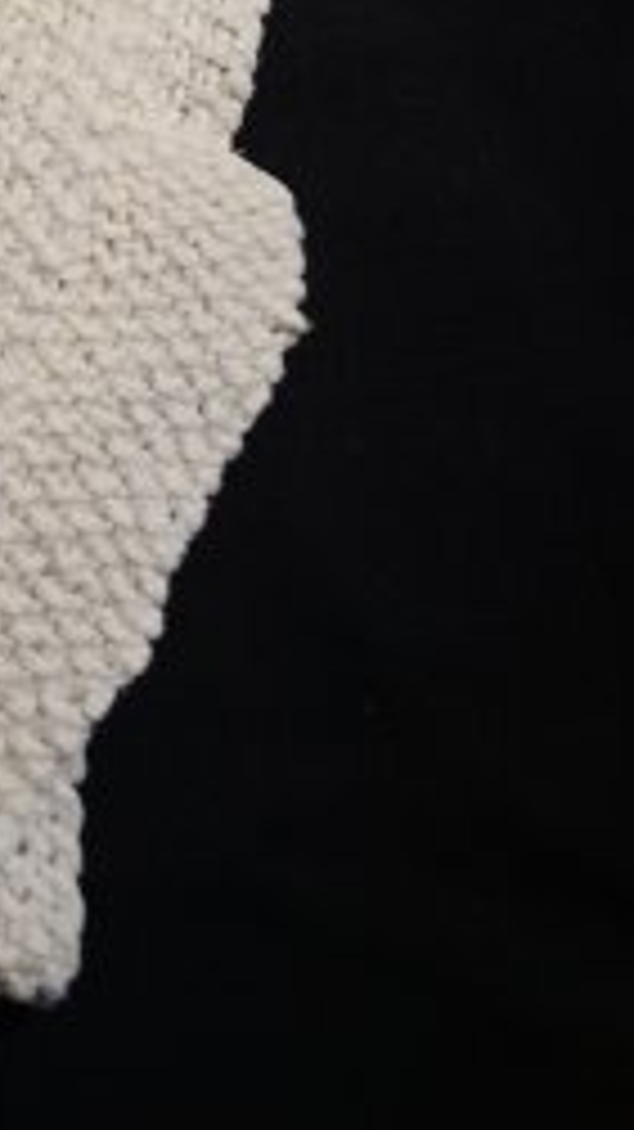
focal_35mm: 72
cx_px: -571
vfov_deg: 28.6
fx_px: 2154
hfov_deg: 14.4
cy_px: 189
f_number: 4
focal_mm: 18
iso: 500
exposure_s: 1/60
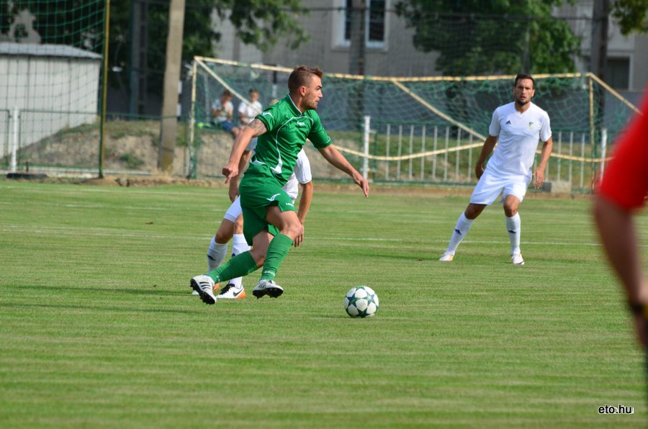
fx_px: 6736
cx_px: 324
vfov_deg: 3.6
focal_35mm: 375
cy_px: 214
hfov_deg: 5.5
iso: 640
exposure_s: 1/2000
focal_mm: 250
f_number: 5.6
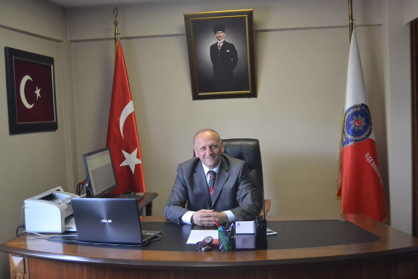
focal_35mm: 45
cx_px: 209
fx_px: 522
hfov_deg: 43.6
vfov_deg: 29.9
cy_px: 140
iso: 3200
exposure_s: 1/125
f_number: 4.2
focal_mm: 30
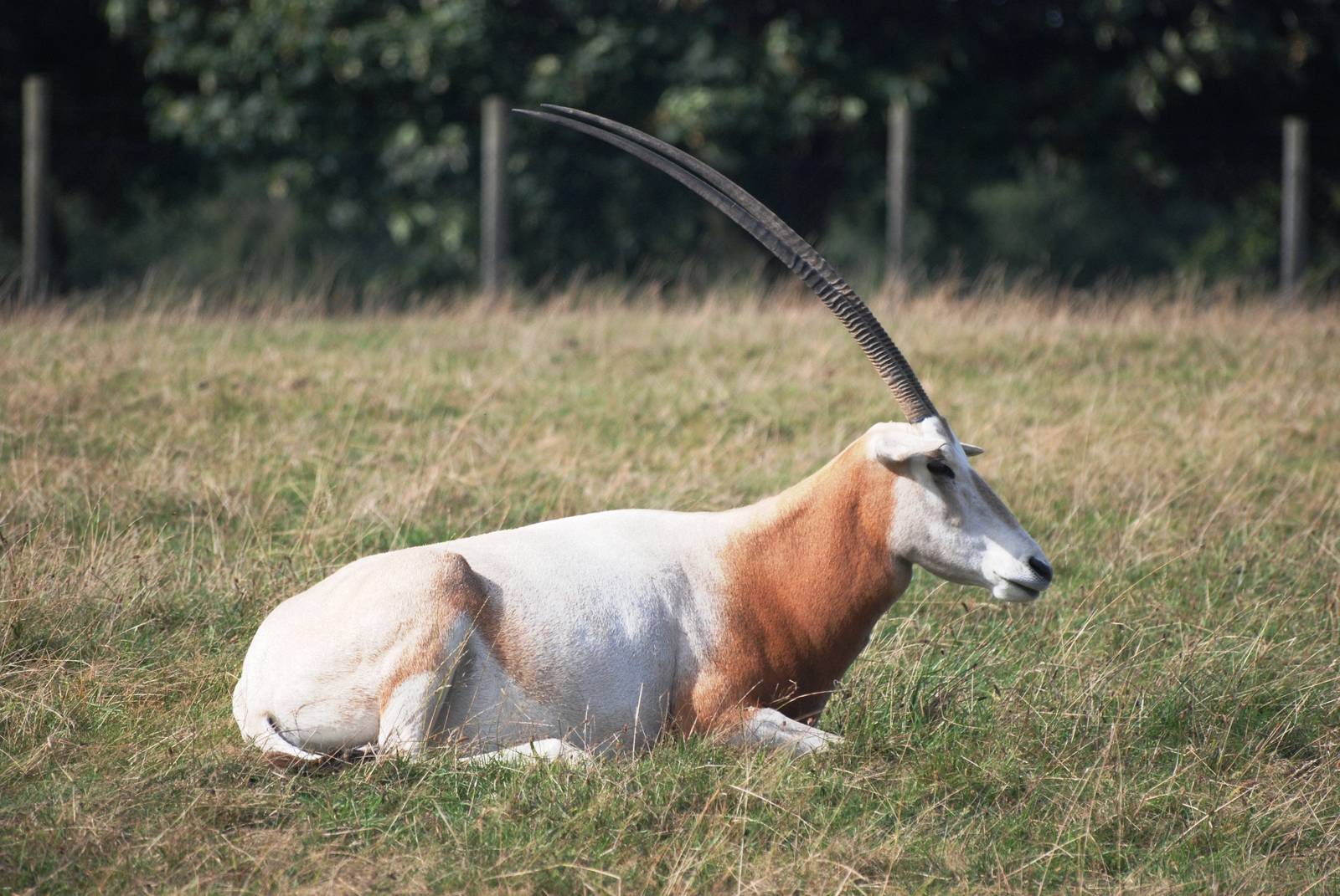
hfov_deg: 6.2
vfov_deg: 4.2
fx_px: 12298
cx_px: 670
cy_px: 448
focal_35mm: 330
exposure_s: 1/1600
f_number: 5.3
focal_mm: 220
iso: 400
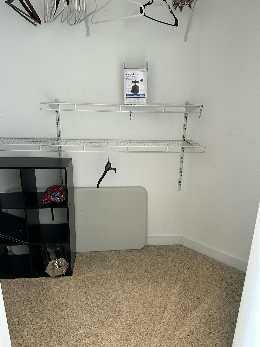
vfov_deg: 71.6
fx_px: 240
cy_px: 174
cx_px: 130
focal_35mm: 24
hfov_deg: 56.8
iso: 320
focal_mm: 6.86
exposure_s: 1/60
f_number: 1.78
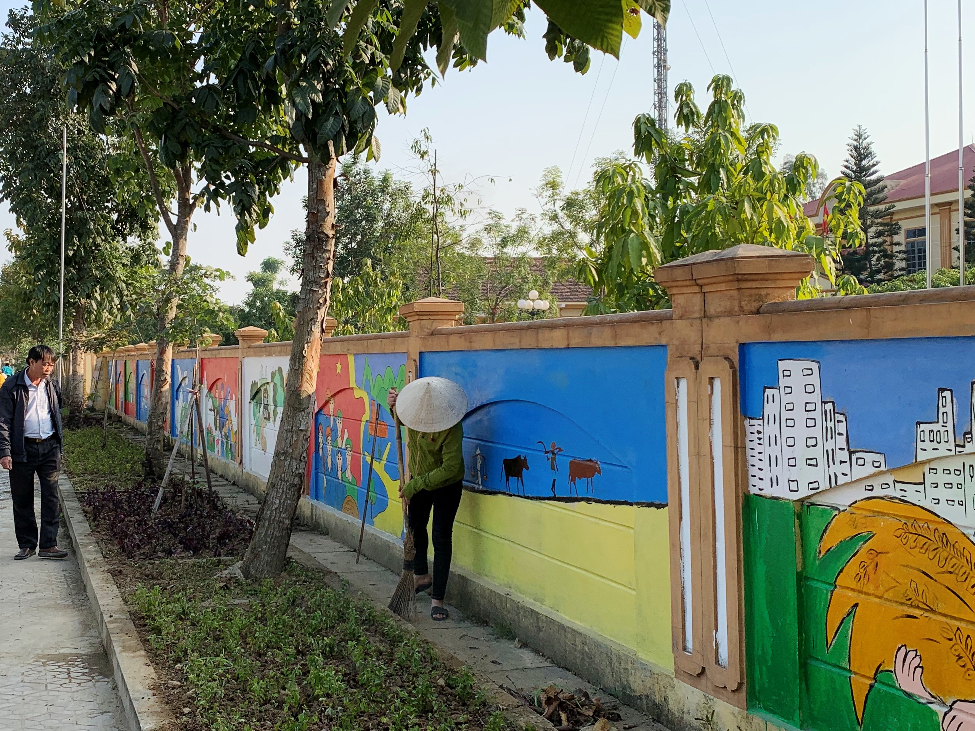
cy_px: 334
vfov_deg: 35.1
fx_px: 1155
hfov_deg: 45.5
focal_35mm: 41
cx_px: 382
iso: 25
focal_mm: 4.25
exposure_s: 1/1054
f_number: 1.8
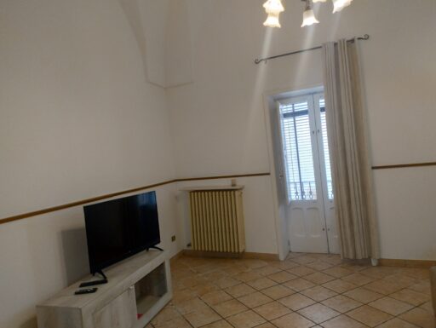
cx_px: 218
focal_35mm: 25
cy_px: 164
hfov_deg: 69.3
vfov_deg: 55.0
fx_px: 315
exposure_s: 1/50
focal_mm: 4.71
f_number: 1.7
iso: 1056
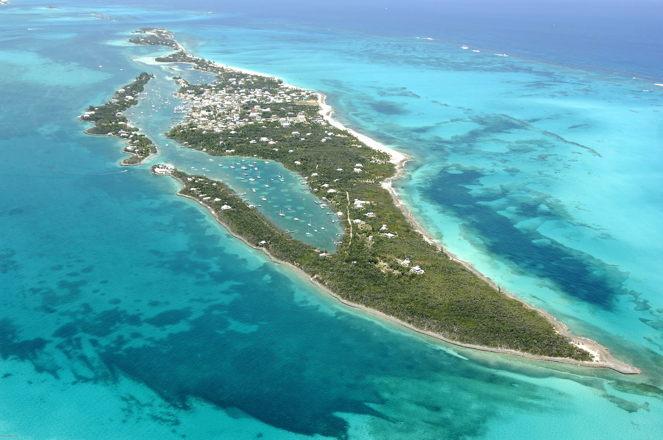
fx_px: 662
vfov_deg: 36.8
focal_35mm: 36
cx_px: 332
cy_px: 220
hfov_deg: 53.2
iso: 400
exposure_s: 1/1000
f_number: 6.3
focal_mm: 24
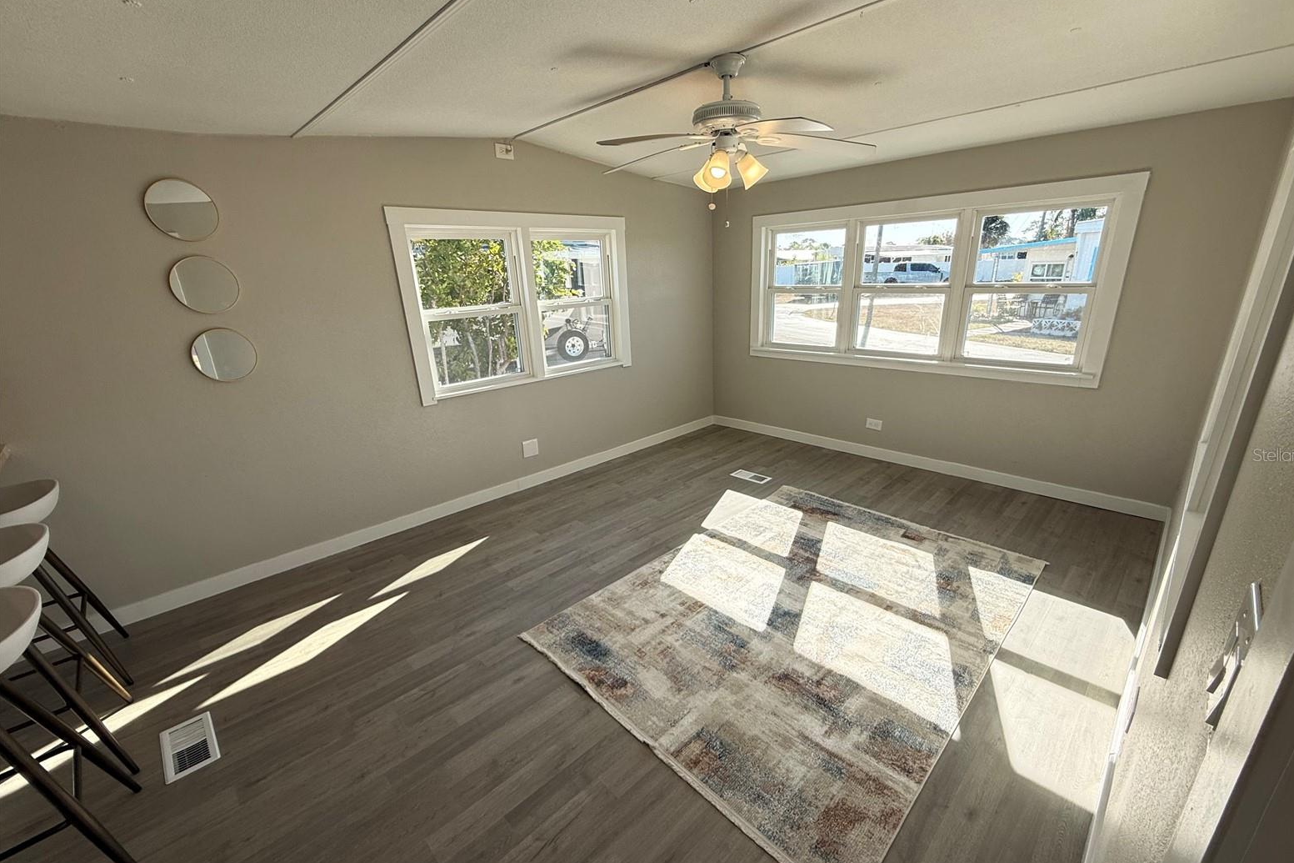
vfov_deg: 77.2
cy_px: 454
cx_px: 665
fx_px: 539
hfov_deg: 100.4
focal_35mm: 15
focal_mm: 2.22
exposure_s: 1/275
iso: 50
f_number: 2.2
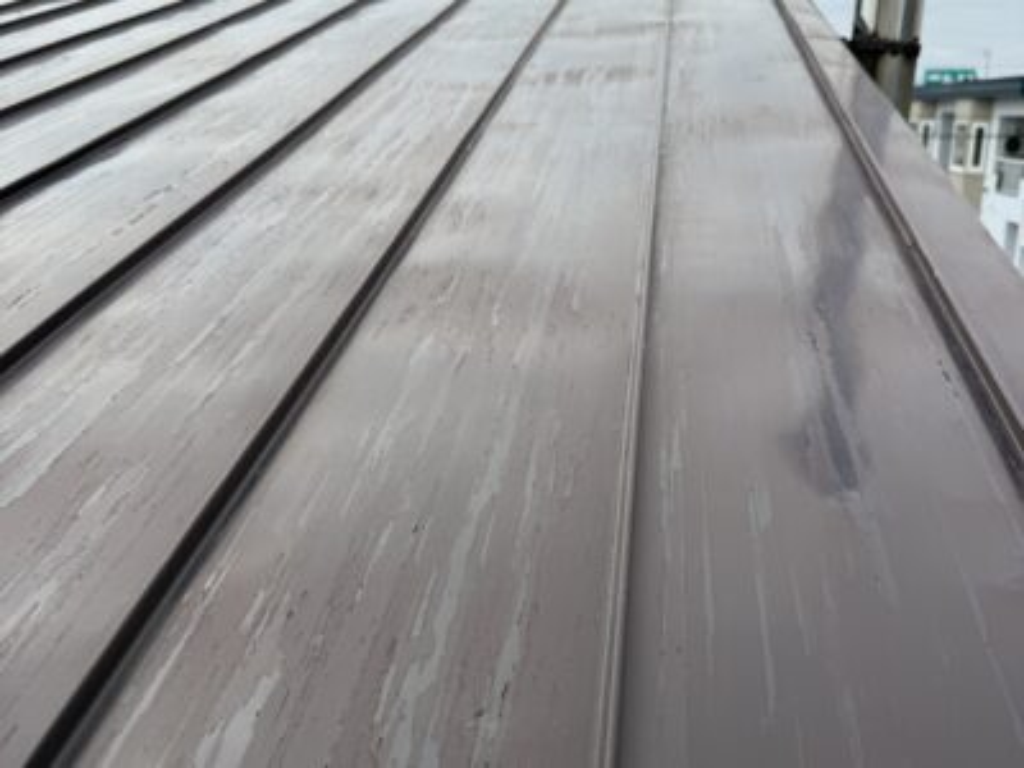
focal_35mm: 24
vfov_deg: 56.8
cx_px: 512
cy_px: 384
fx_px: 710
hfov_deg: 71.6
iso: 80
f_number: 1.78
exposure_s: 1/5319
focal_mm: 6.76
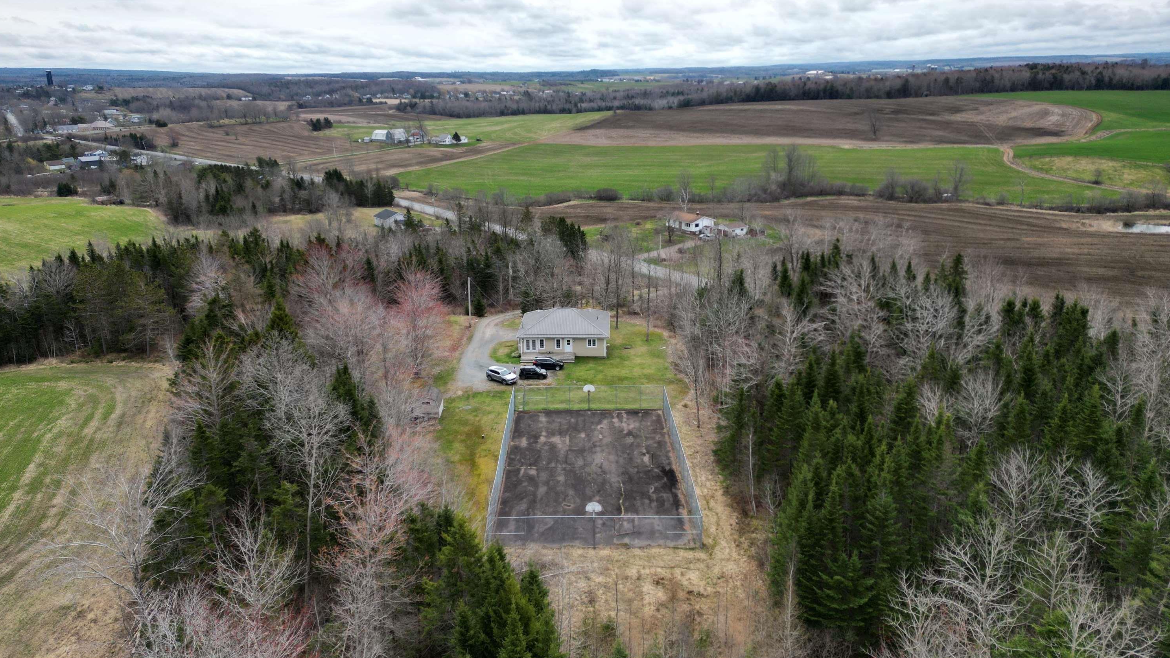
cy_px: 299
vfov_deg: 42.8
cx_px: 569
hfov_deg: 69.8
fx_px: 838
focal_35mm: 27
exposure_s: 1/3000
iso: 100
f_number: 1.7
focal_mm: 6.72
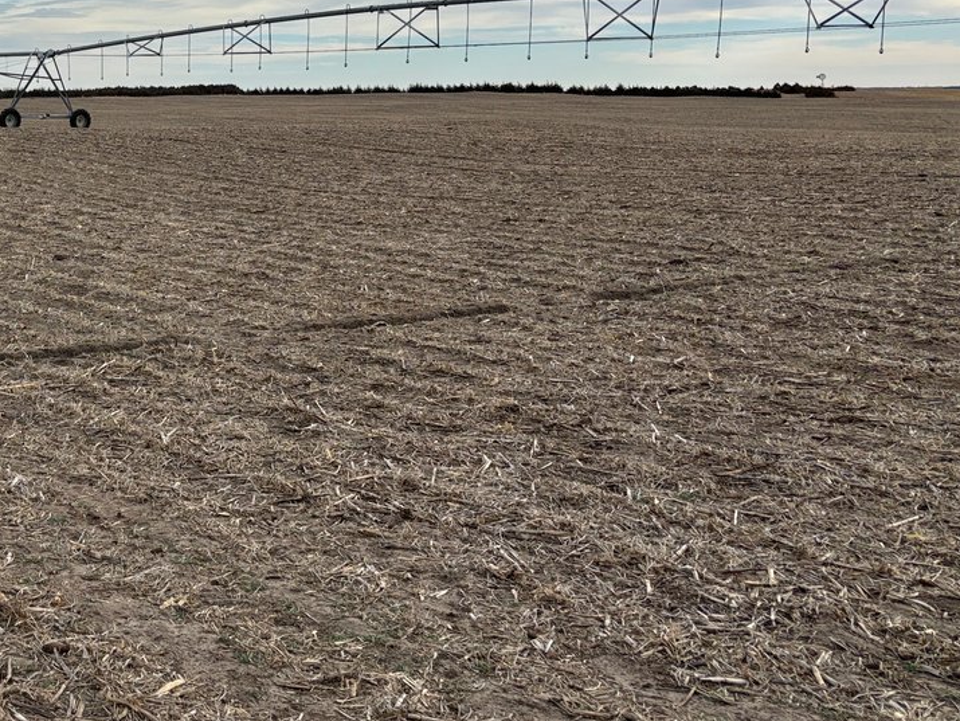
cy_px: 173
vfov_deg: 26.2
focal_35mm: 55
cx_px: 46
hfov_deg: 32.6
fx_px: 1526
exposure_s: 1/3413
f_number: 1.6
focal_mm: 5.96
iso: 50
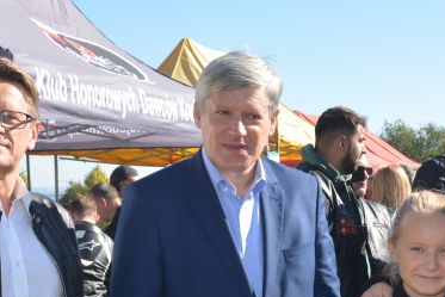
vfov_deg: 14.5
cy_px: 242
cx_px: 308
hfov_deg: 21.6
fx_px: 1162
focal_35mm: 94
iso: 100
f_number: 7.1
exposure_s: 1/200
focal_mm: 26
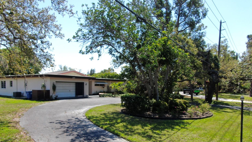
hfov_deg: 69.8
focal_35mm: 27
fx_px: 180
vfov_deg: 42.4
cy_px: 94
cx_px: 127
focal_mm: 4.39
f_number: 2.8
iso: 100
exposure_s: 1/800
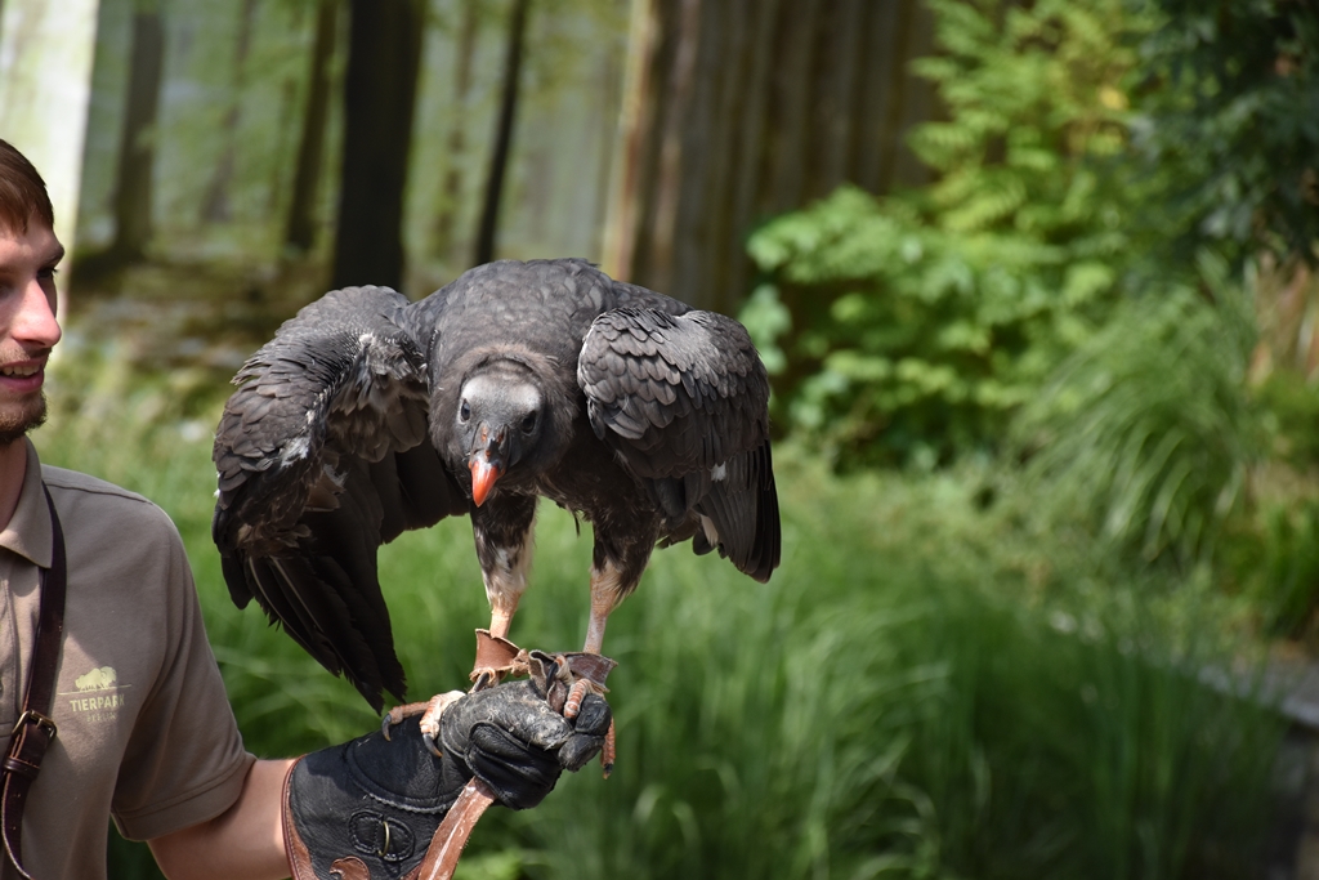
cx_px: 660
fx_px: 7695
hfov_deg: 9.8
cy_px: 440
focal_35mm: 210
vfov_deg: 6.5
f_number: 5.6
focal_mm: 140
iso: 450
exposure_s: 1/1000
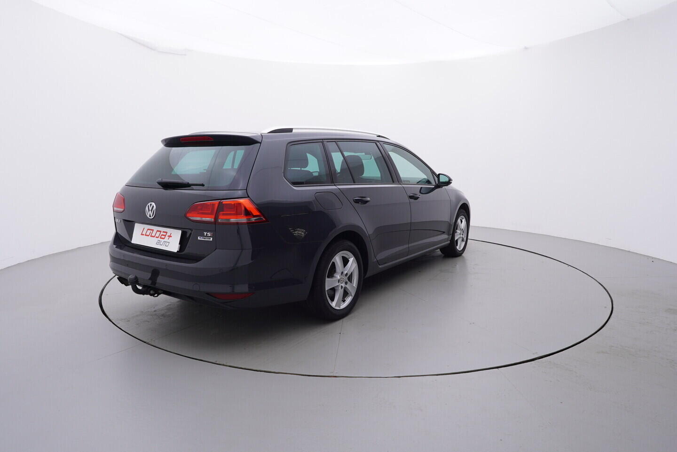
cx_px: 338
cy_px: 226
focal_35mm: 22
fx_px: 423
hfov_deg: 77.3
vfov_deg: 56.2
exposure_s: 1/80
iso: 200
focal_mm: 15
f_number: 5
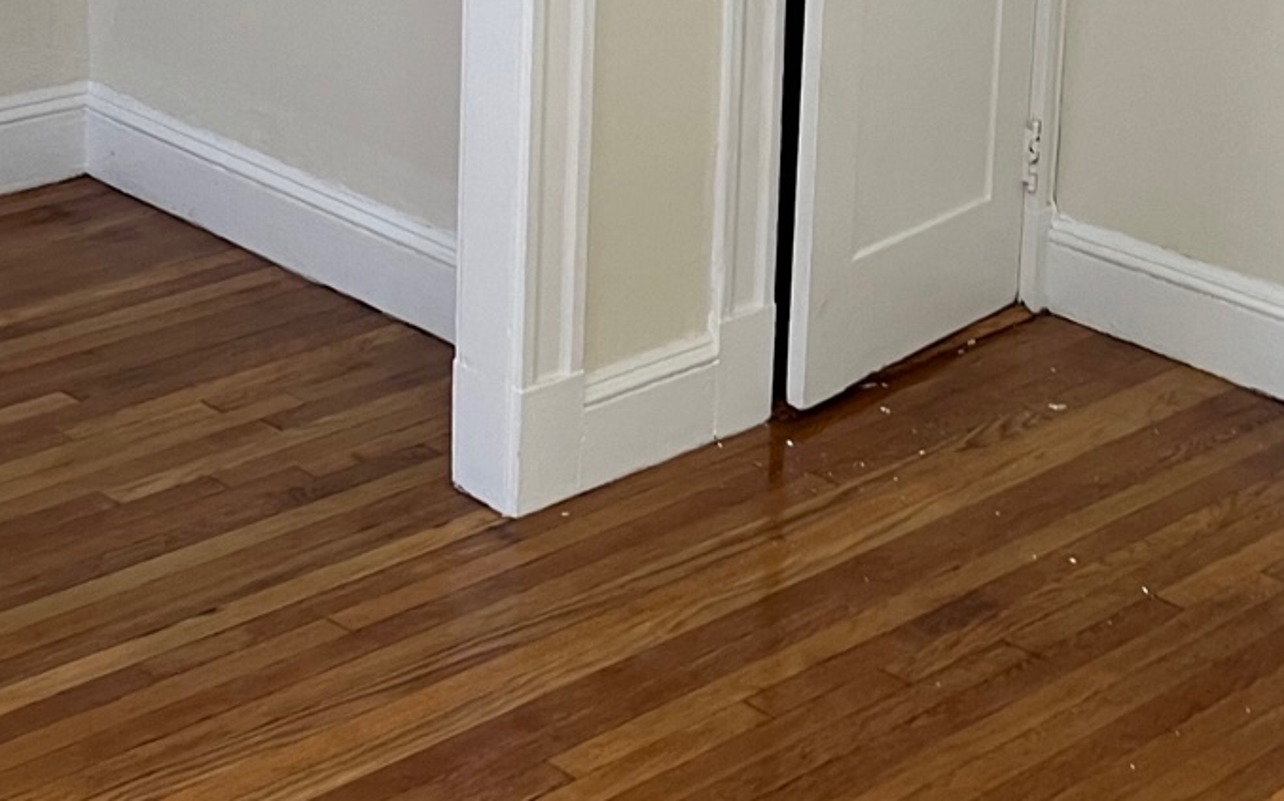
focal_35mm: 82
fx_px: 2868
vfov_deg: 15.3
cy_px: -201
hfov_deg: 25.1
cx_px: 877
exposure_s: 1/60
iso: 80
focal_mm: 5.7
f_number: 1.5
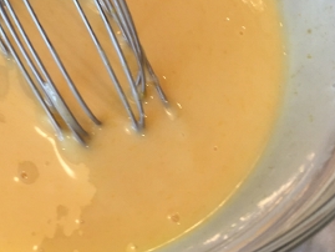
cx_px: 35
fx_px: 668
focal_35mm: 69
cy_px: 9
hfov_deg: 27.2
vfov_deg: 20.7
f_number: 2.2
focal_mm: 4.15
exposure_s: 1/60
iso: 32
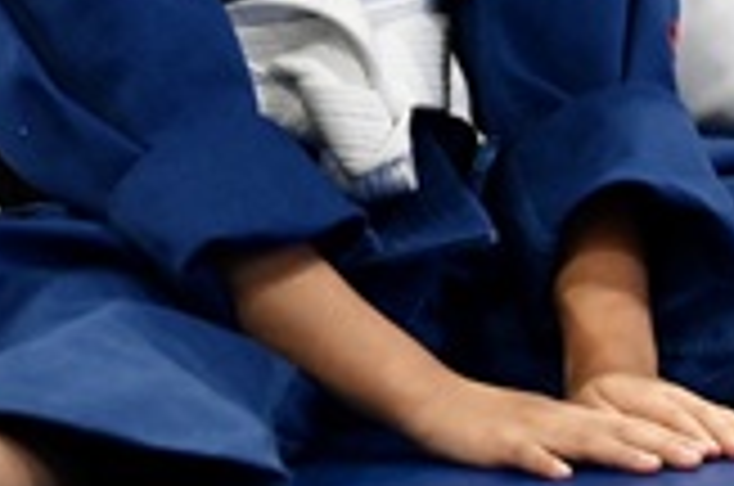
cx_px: 630
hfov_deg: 4.3
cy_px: -248
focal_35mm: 480
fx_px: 9767
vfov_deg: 2.8
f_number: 2.8
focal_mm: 130
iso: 10000
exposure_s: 1/500
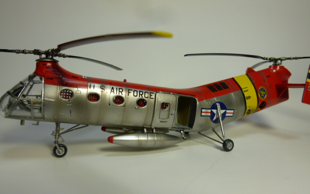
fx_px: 220
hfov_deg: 70.4
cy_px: 101
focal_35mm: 26
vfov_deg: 47.6
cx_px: 155
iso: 100
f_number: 2.5
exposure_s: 1/80
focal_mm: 4.3
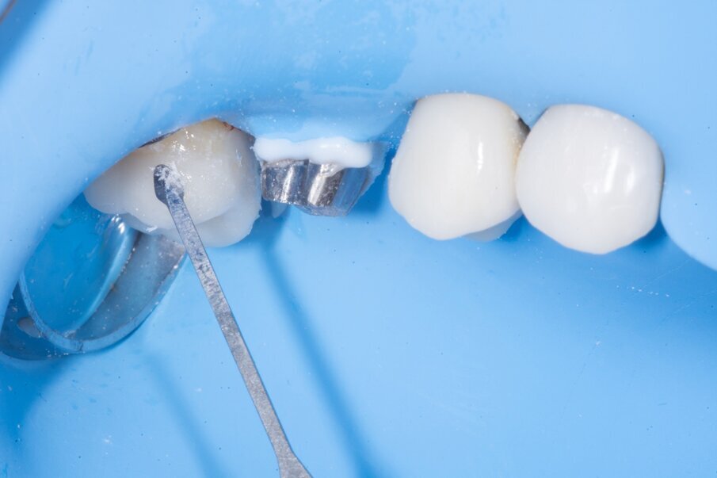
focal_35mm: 158
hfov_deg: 13.0
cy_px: 239
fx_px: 3136
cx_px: 358
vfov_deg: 8.7
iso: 100
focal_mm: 105
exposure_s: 1/125
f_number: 32
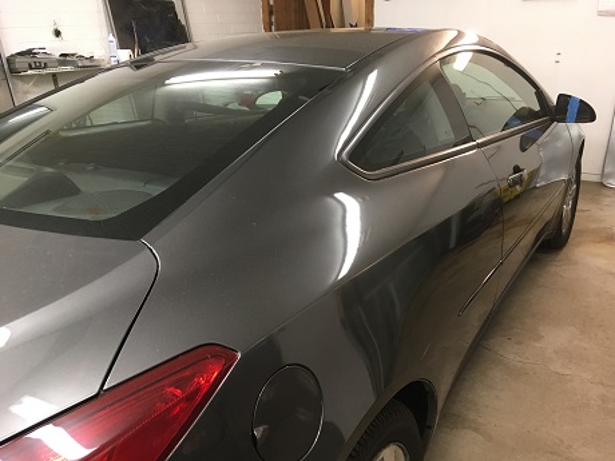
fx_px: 515
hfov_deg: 61.7
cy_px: 230
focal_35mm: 29
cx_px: 308
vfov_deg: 48.2
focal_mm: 4.15
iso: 100
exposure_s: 1/30
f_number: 2.2
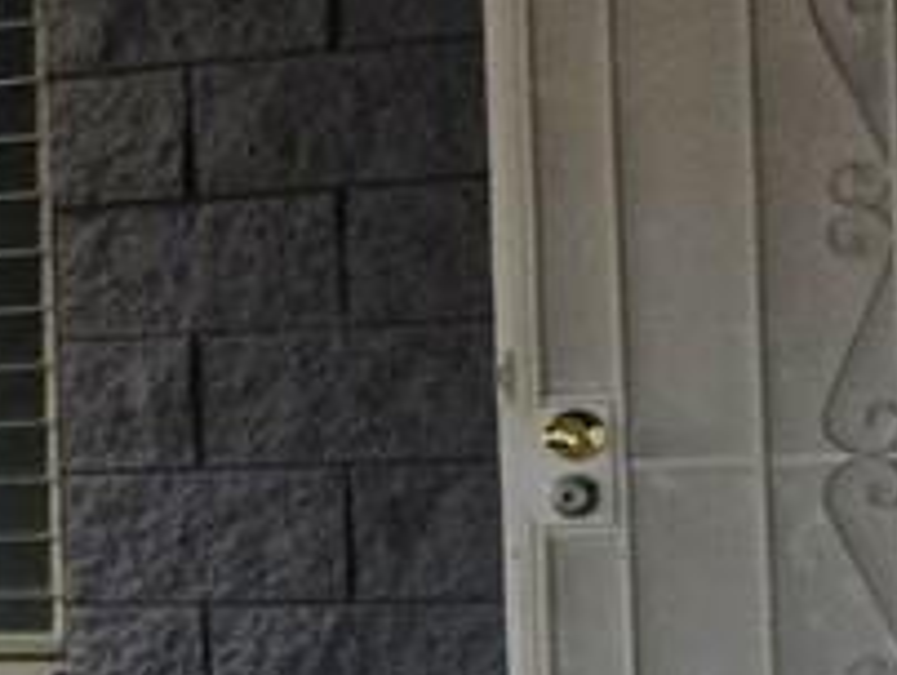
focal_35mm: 182
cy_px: 524
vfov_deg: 8.2
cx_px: -2487
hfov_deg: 7.9
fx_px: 4722
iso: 80
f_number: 1.8
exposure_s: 1/2378
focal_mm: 5.4
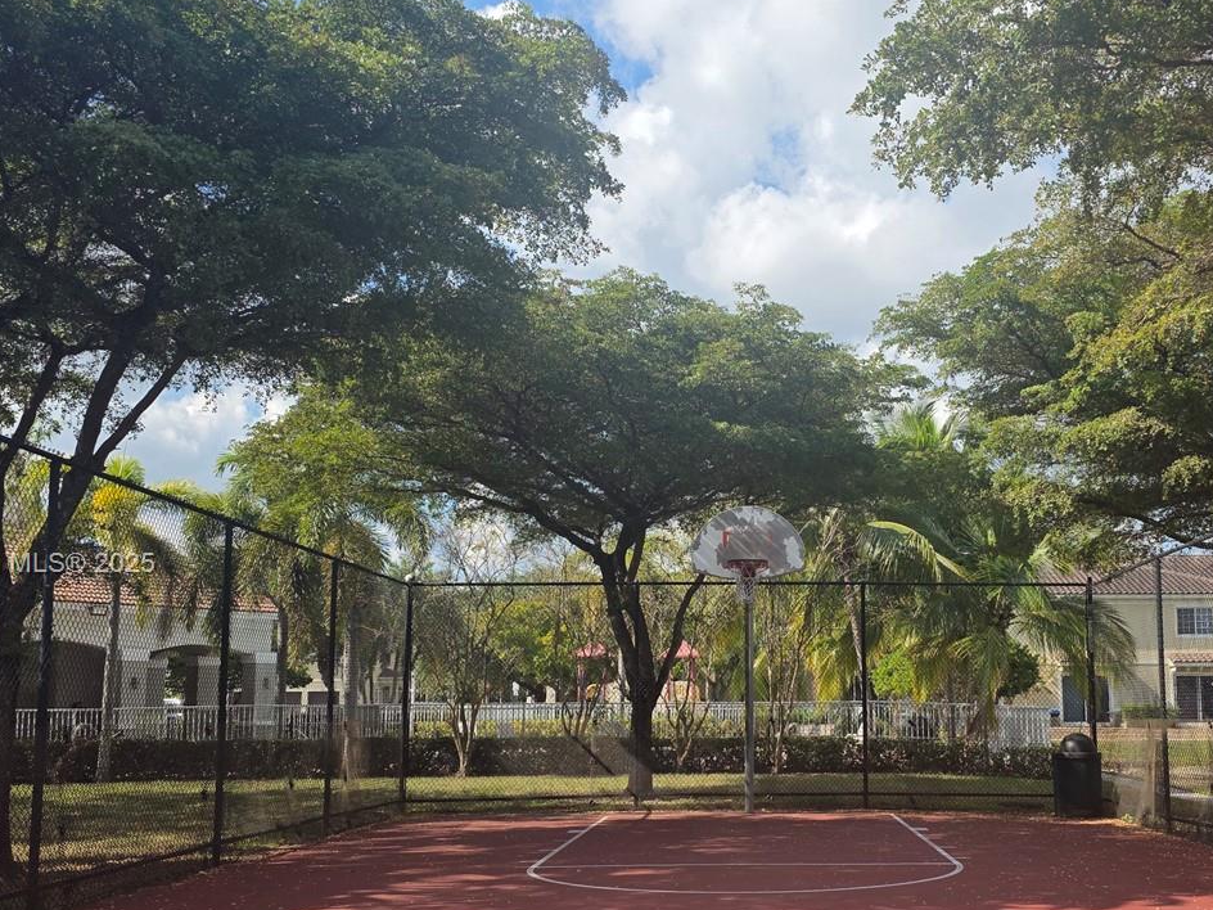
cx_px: 772
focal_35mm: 39
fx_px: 1367
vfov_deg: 36.6
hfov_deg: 47.3
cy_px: 566
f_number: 1.7
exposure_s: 1/5153
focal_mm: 6.3
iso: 80
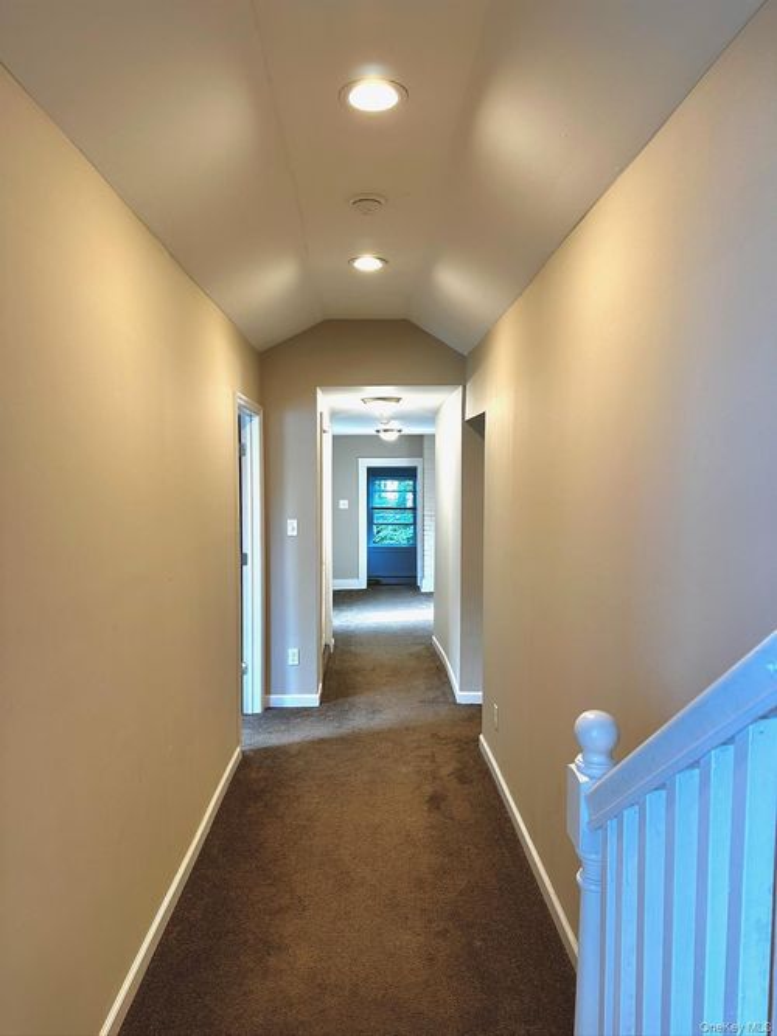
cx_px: 388
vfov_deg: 71.6
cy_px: 518
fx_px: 719
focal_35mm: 24
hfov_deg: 56.8
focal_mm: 6.86
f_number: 1.78
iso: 160
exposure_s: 1/60
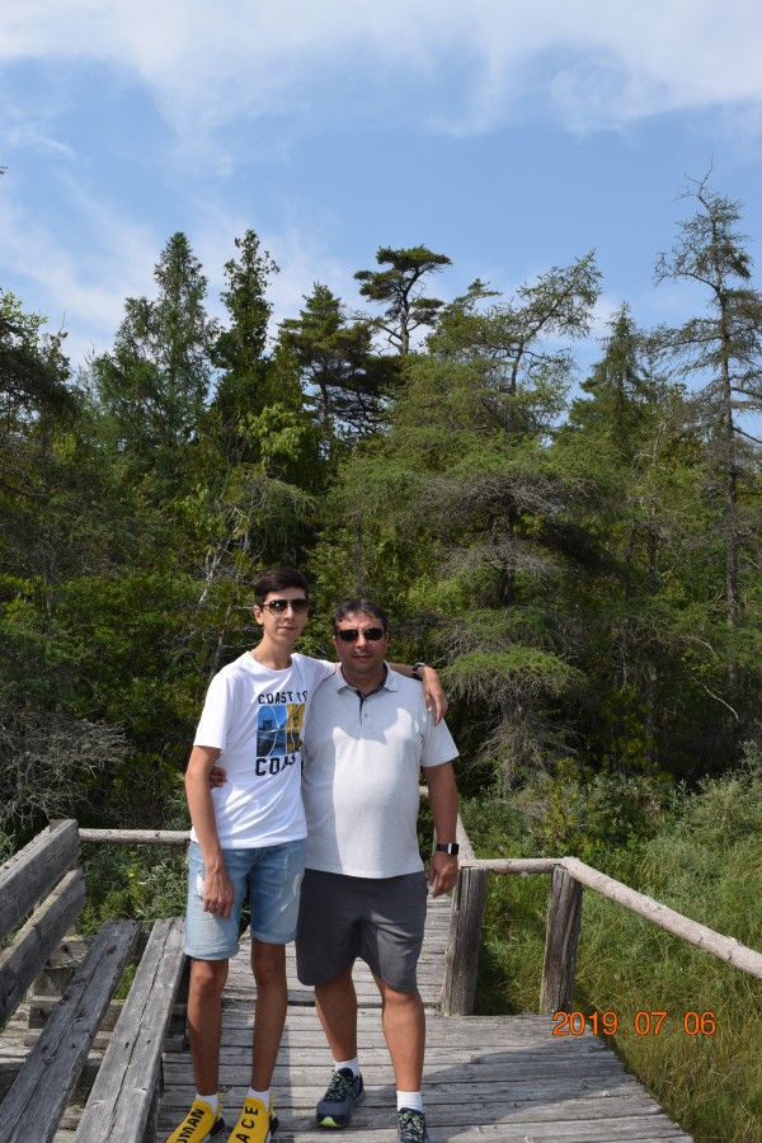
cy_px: 572
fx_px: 857
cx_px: 381
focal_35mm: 27
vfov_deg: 67.4
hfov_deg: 47.9
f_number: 9
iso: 100
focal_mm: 18
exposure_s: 1/200
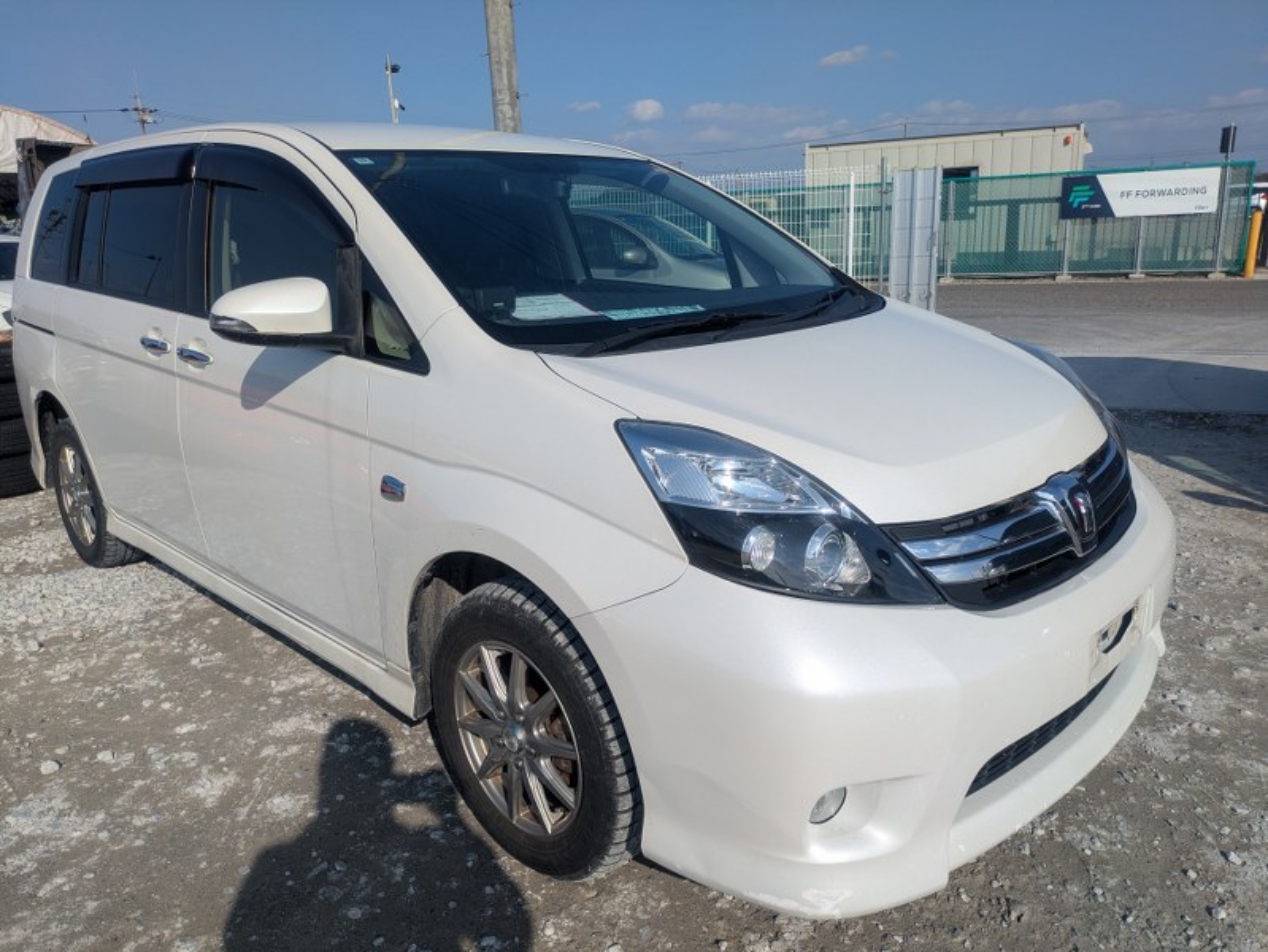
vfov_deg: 54.9
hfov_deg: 69.4
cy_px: 476
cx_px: 634
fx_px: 916
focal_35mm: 25
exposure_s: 1/5076
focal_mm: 5.43
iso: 52
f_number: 1.89
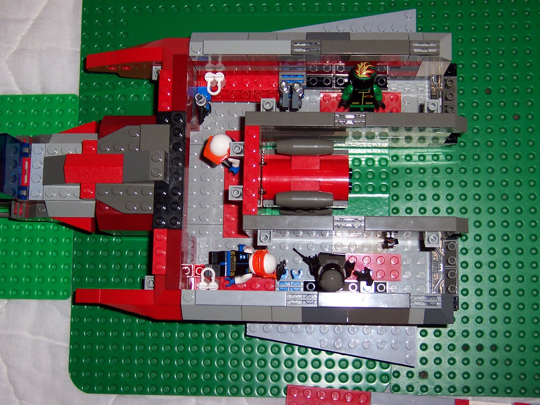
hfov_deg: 29.0
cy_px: 202
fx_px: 1045
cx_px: 270
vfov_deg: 21.9
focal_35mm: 67
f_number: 3.4
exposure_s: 1/60
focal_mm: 10.4
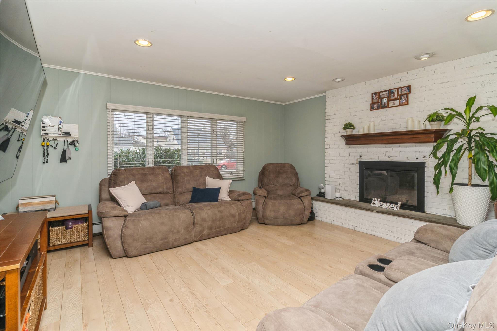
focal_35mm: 17
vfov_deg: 70.4
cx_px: 248
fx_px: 235
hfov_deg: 93.3
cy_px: 166
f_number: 8
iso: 400
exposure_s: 1/160
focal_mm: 17
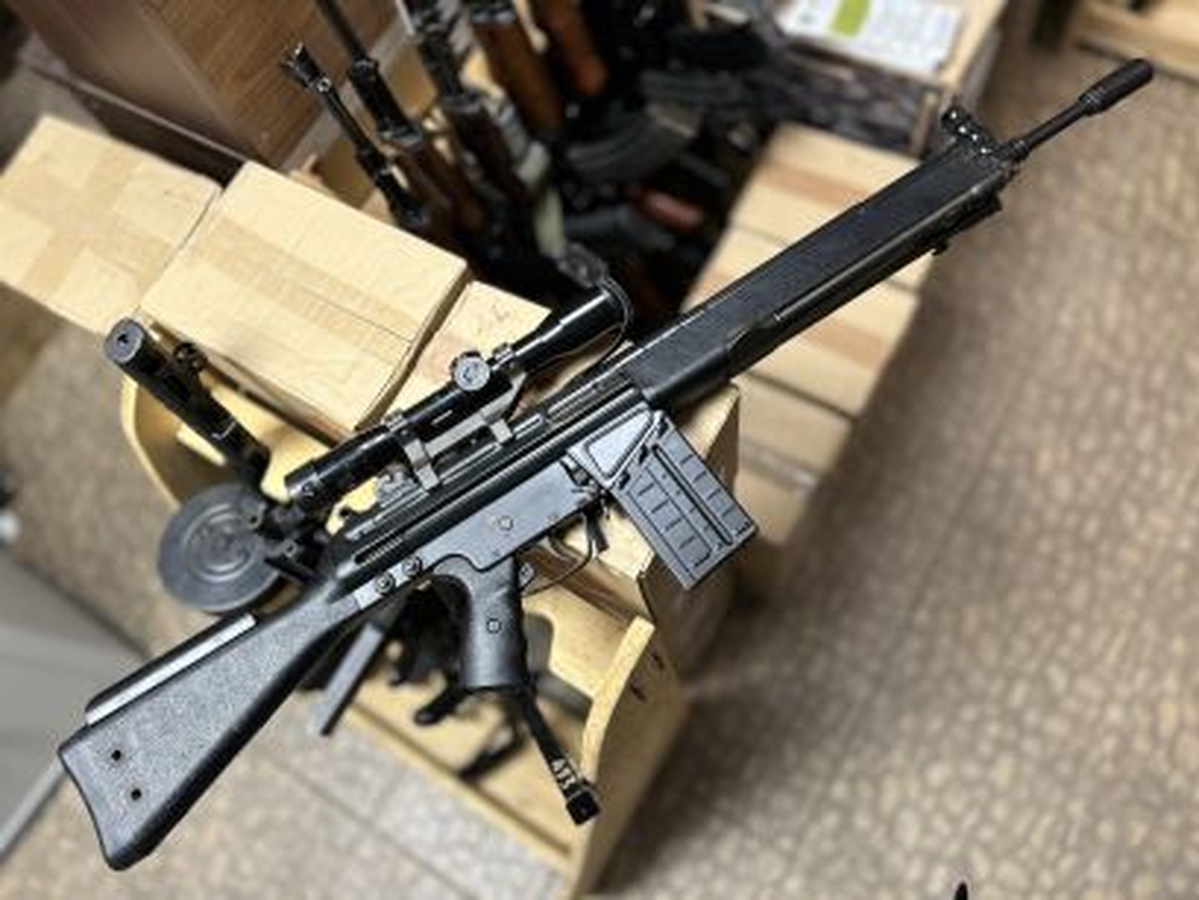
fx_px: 901
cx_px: 600
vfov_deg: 53.1
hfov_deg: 67.3
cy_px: 450
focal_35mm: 26
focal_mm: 5.7
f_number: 1.5
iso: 80
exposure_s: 1/50
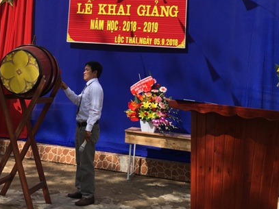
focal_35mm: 57
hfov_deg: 33.5
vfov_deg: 24.8
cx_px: 93
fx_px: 459
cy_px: 15
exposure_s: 1/2198
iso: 25
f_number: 2.2
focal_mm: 4.15
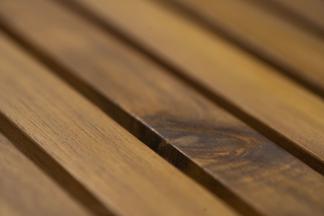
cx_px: 162
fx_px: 810
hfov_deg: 22.6
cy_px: 108
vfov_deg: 15.2
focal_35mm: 90
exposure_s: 1/125
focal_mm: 90
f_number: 5
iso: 800
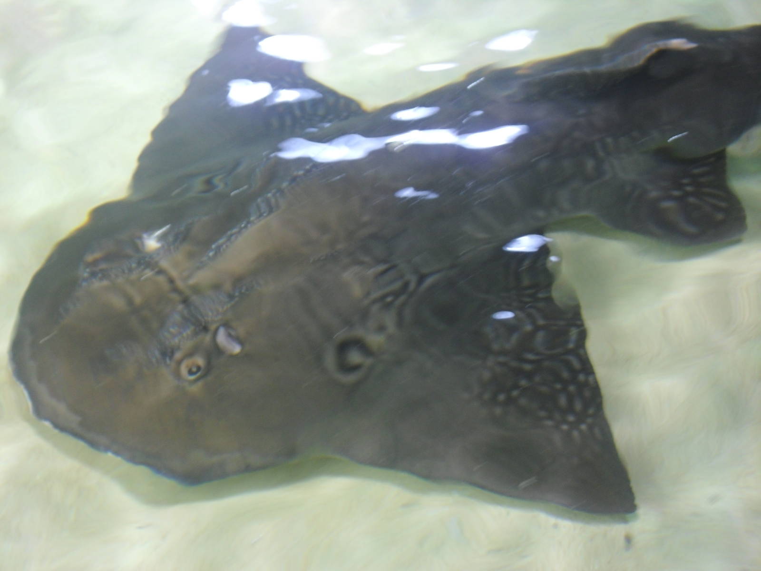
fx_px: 2374
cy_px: 286
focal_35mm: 108
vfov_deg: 13.7
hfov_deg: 18.2
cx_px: 380
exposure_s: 1/20
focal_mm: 19.6
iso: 200
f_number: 5.9
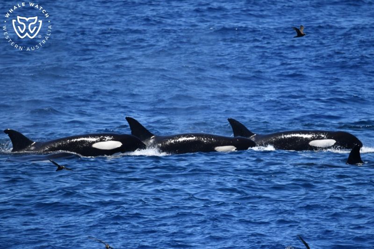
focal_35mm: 600
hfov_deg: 3.4
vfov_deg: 2.3
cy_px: 124
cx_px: 187
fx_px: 6232
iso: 1400
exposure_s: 1/8000
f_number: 6.3
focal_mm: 600
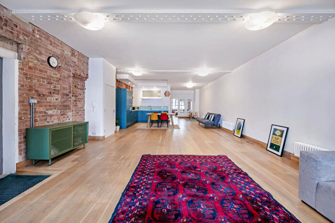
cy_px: 112
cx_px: 168
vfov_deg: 81.2
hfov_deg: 104.3
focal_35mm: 14
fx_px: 130
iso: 400
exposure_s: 1/3
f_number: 9
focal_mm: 14
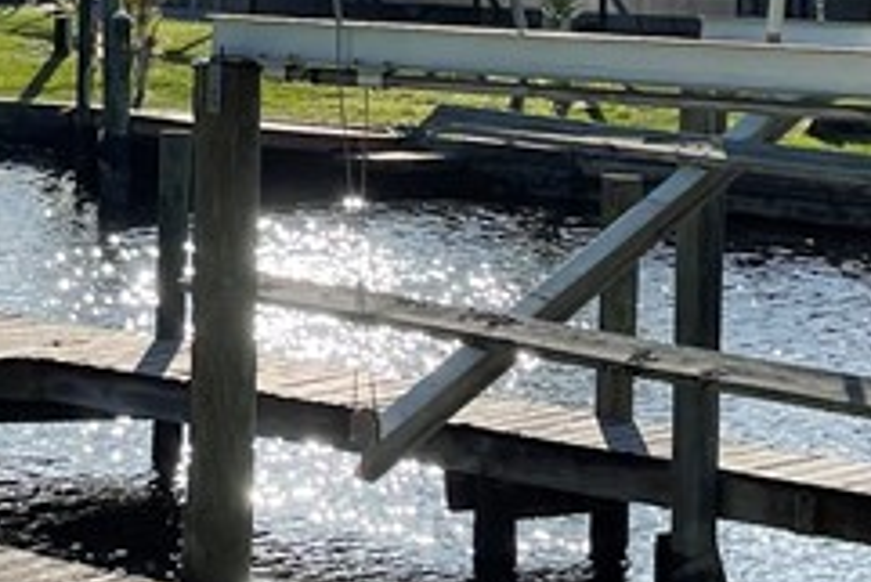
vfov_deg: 11.8
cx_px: 11
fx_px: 2784
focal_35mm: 115
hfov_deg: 17.4
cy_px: -58
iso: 32
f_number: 1.6
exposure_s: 1/5376
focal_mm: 5.1
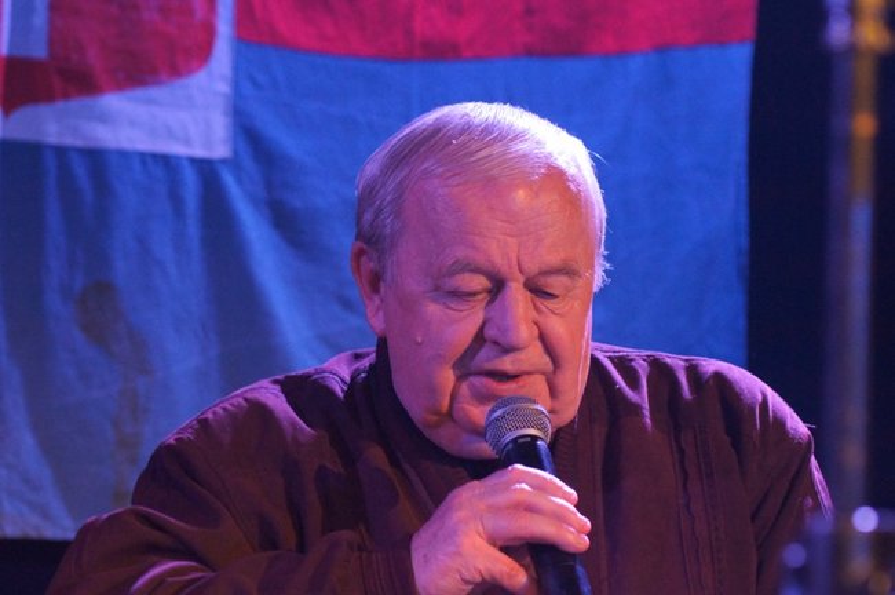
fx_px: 4470
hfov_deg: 11.4
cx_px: 448
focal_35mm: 180
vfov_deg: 7.6
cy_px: 298
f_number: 5.6
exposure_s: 1/30
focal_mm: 120
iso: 3200
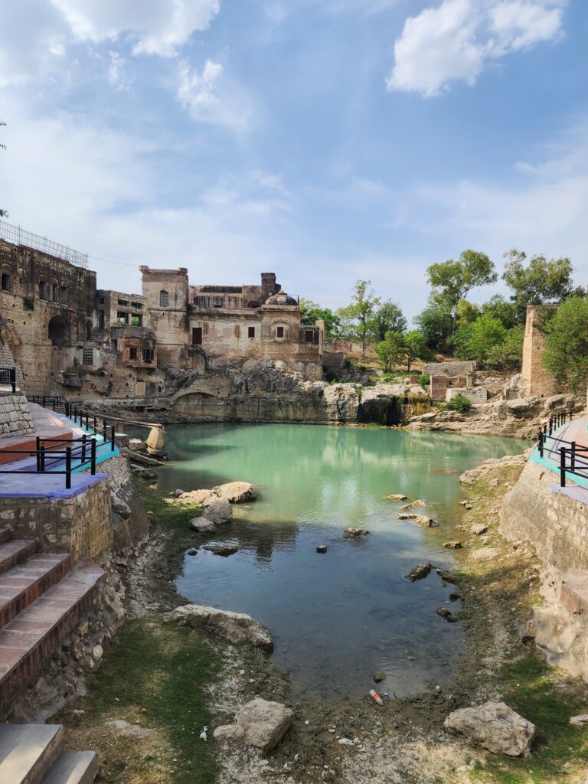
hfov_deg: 58.9
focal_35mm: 23
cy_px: 392
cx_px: 294
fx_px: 521
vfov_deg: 73.9
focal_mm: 6.4
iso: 12
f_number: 1.8
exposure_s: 1/1061
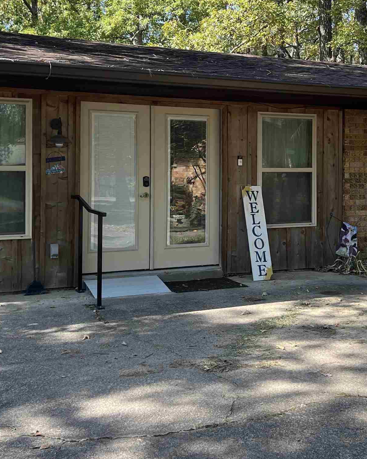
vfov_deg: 35.8
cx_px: 257
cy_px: 173
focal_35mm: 52
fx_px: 706
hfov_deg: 28.9
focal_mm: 5.7
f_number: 1.5
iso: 50
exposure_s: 1/646
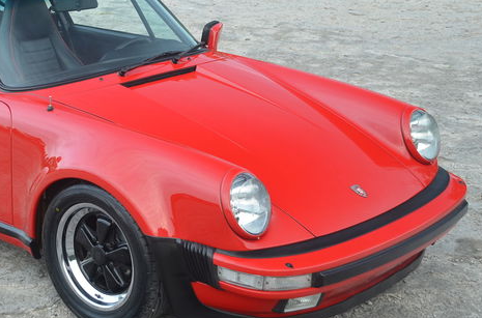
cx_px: 97
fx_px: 1025
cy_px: 129
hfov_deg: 26.0
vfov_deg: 17.6
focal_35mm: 77
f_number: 4
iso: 400
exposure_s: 1/60
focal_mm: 31
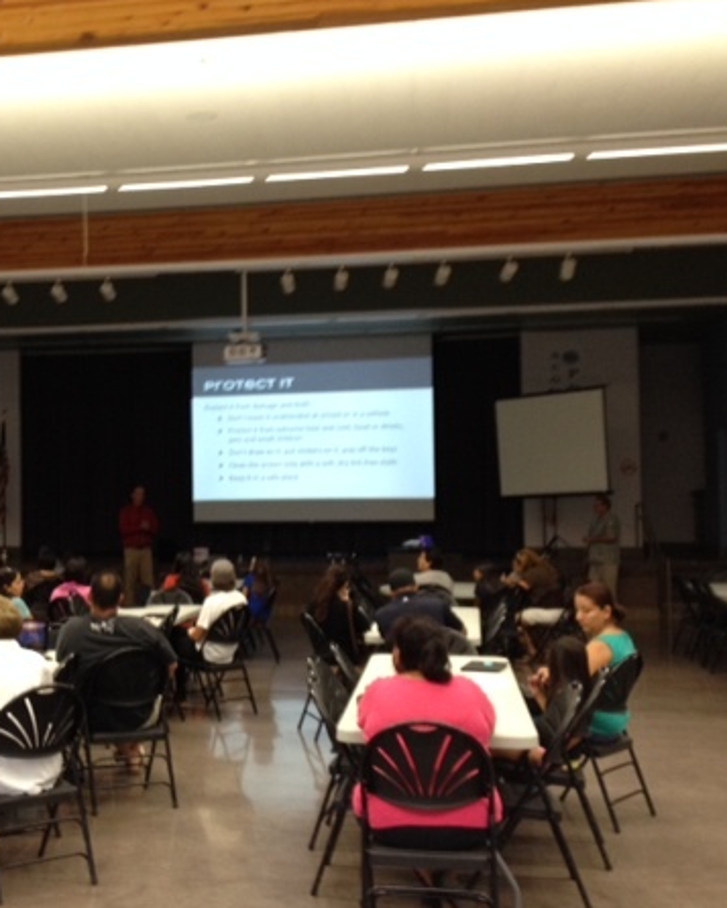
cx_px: 169
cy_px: 472
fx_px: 1317
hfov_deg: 30.3
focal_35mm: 49
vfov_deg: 38.0
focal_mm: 4.28
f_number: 2.4
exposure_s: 1/20
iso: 125
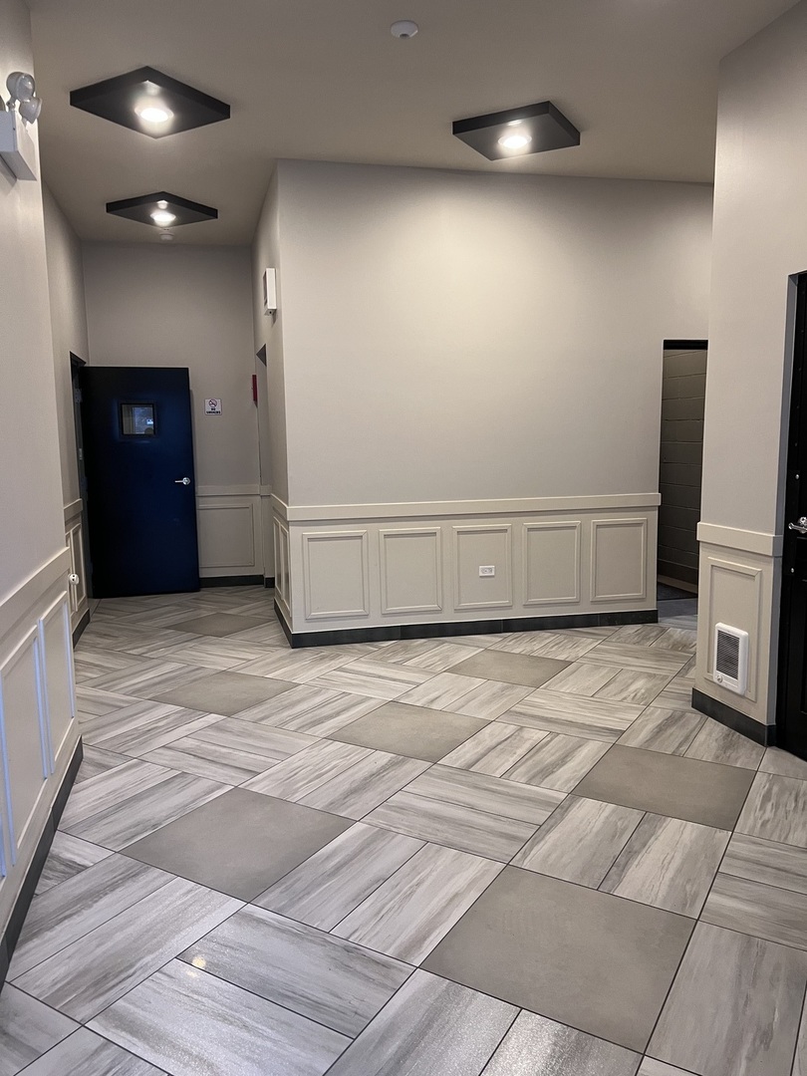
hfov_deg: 53.1
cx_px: 404
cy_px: 538
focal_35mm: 26
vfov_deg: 67.3
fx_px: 808
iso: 160
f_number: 1.5
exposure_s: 1/60
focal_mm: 5.7
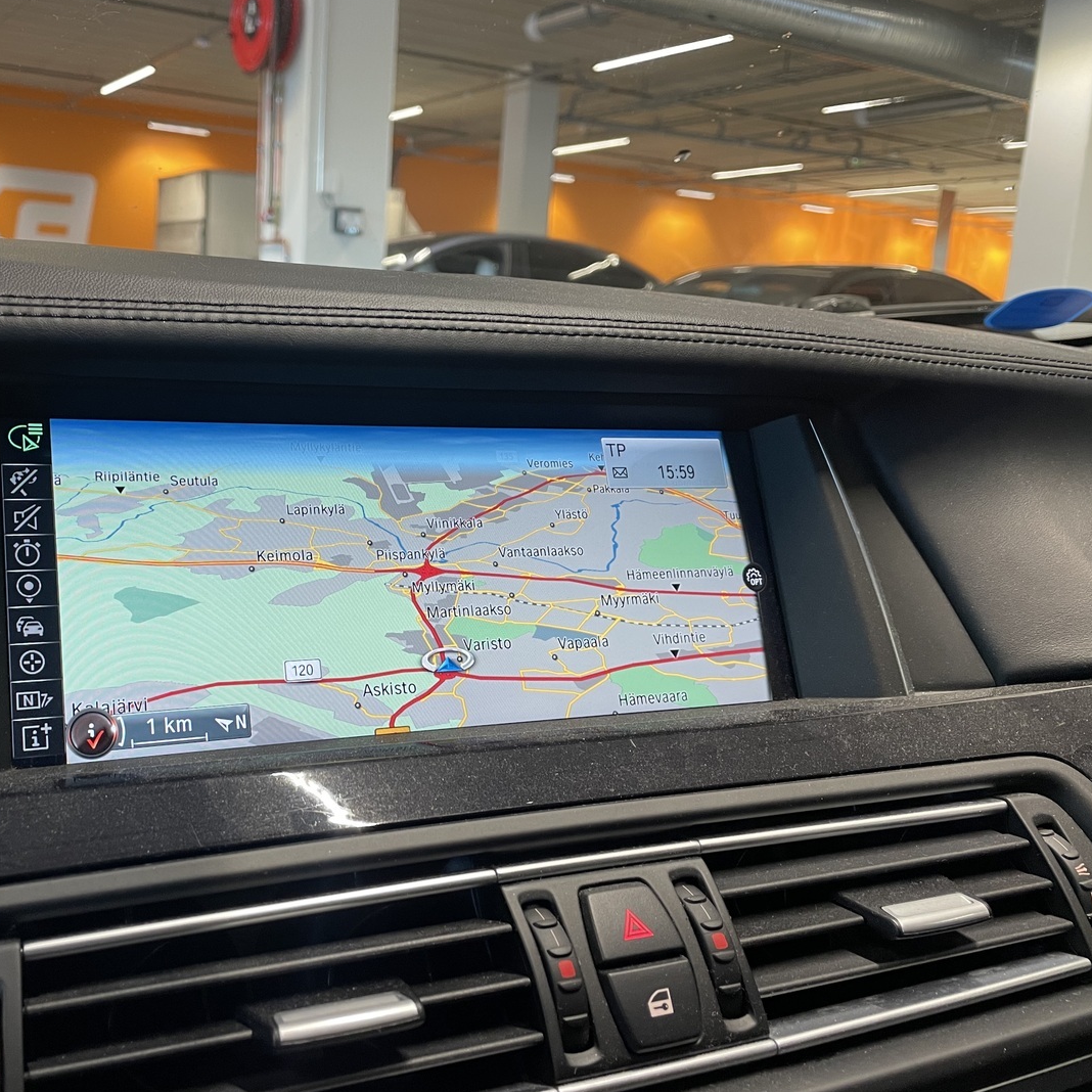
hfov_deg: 51.6
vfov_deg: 52.5
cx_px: 365
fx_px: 1106
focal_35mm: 31
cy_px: 545
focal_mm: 4.2
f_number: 1.6
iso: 125
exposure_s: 1/64
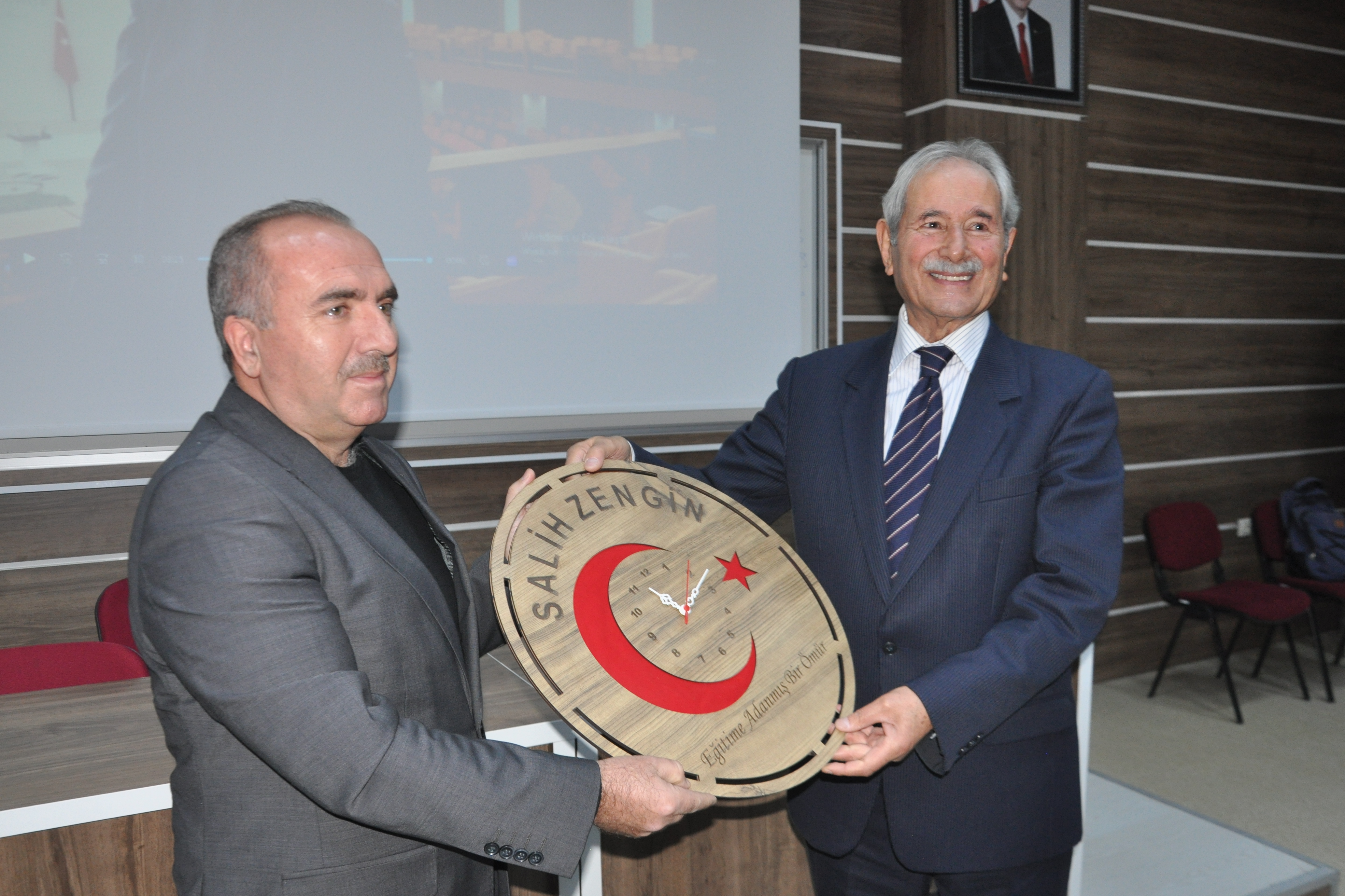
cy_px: 452
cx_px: 648
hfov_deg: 65.5
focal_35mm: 28
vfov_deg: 46.4
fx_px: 1046
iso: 800
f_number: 3.5
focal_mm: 18
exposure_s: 1/60
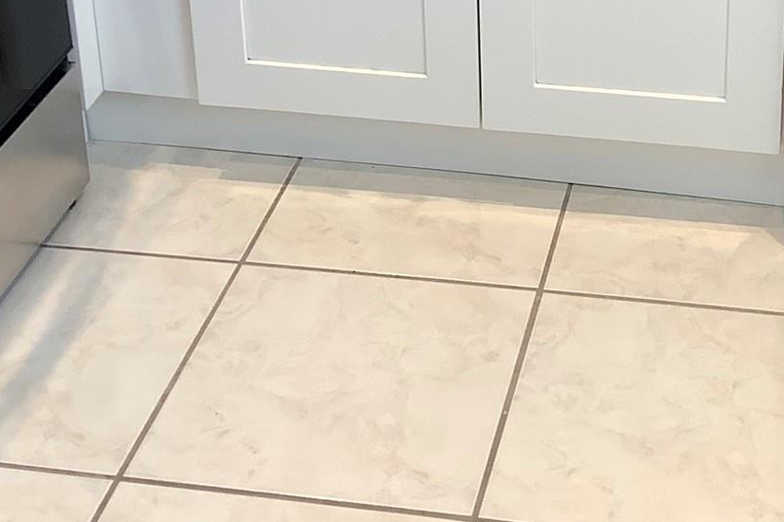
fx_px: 1742
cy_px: -150
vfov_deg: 16.2
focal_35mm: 80
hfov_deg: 25.2
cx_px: 536
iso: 50
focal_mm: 3.3
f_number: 2.4
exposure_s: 1/50
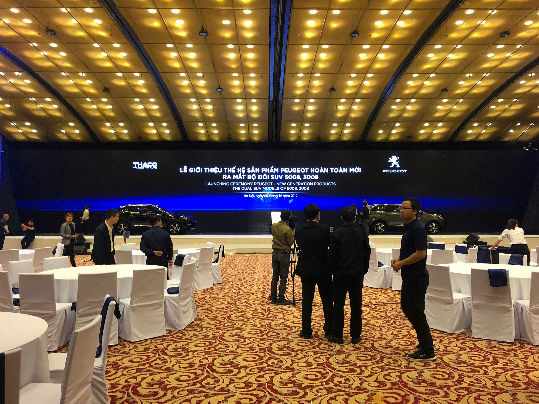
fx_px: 436
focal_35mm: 28
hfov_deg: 63.4
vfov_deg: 49.7
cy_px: 202
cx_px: 270
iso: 100
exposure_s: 1/14
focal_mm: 4
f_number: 1.8
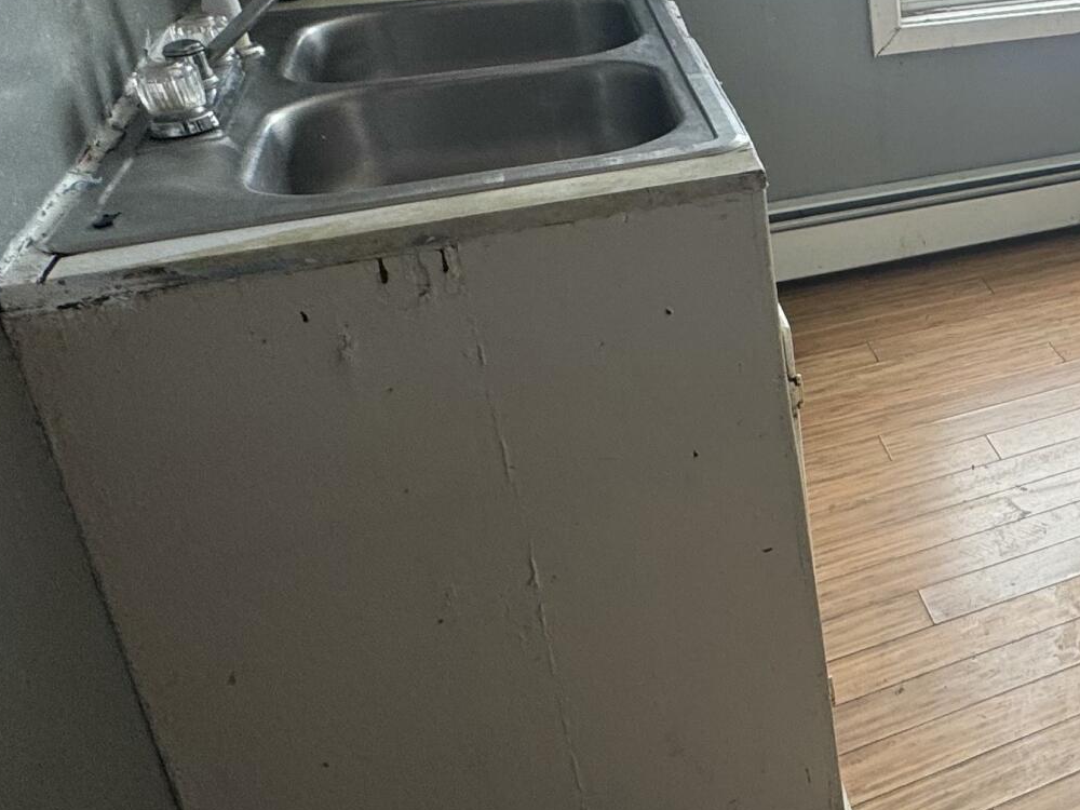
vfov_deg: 33.4
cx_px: 1327
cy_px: 164
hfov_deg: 34.7
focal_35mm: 42
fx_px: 1310
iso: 50
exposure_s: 1/99
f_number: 2.2
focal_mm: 2.22
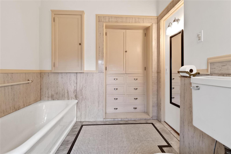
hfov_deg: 96.7
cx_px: 116
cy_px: 77
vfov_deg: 73.7
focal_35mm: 16
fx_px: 103
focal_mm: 8
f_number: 6.3
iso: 400
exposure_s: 1/8
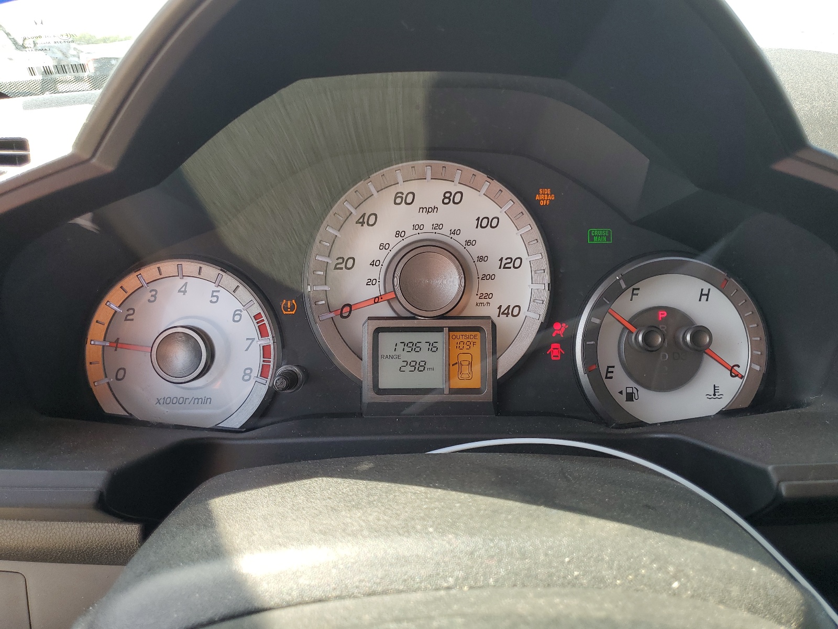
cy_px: 314
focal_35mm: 26
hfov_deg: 67.3
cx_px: 419
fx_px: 629
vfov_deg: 53.1
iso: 50
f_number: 1.5
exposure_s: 1/256
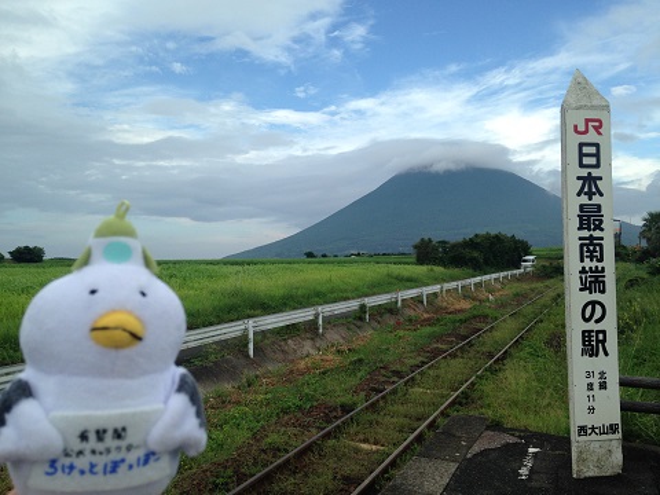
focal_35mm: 33
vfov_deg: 42.9
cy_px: 248
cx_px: 330
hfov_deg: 55.4
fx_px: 629
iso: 50
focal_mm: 4.12
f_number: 2.4
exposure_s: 1/985
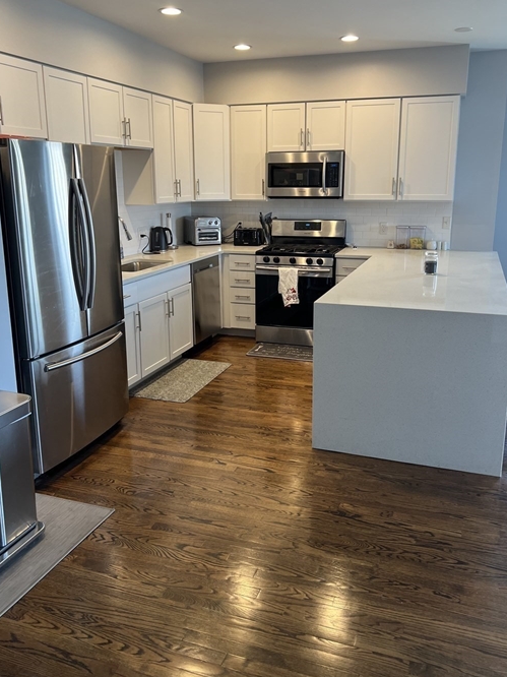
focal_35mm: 30
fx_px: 586
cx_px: 249
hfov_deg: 46.8
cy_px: 317
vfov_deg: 59.9
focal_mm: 5.7
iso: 100
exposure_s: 1/120
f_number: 1.5
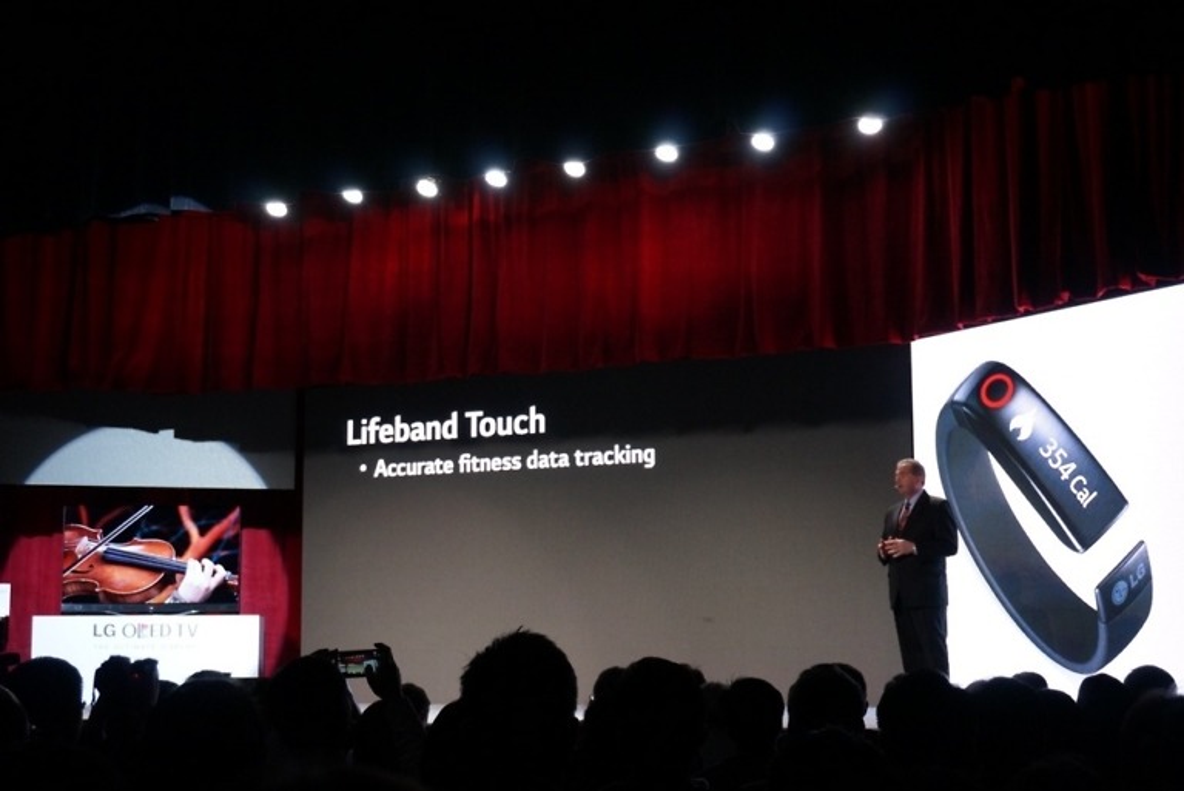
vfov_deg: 24.4
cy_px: 396
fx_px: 1826
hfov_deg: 35.9
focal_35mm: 56
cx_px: 592
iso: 1600
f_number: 5.6
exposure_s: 1/60
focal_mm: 37
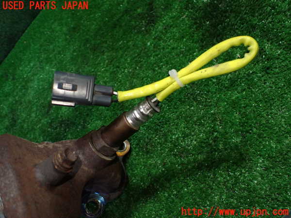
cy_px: 109
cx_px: 146
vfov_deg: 46.8
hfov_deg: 60.0
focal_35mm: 30
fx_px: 252
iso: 400
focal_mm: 5.4
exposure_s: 1/125
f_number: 2.3
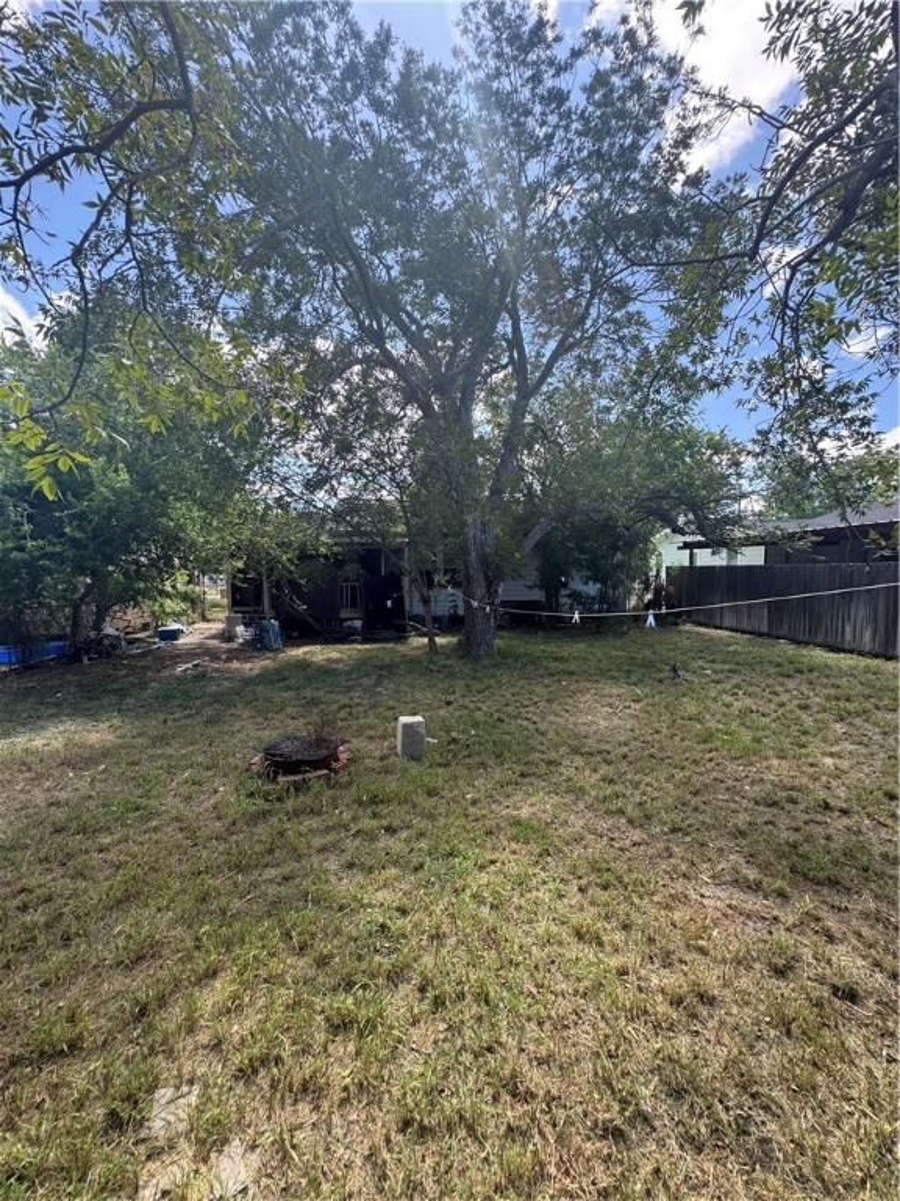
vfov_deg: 102.1
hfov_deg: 85.7
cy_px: 600
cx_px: 450
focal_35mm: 14
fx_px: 485
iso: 40
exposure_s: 1/257
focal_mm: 2.22
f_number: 2.2
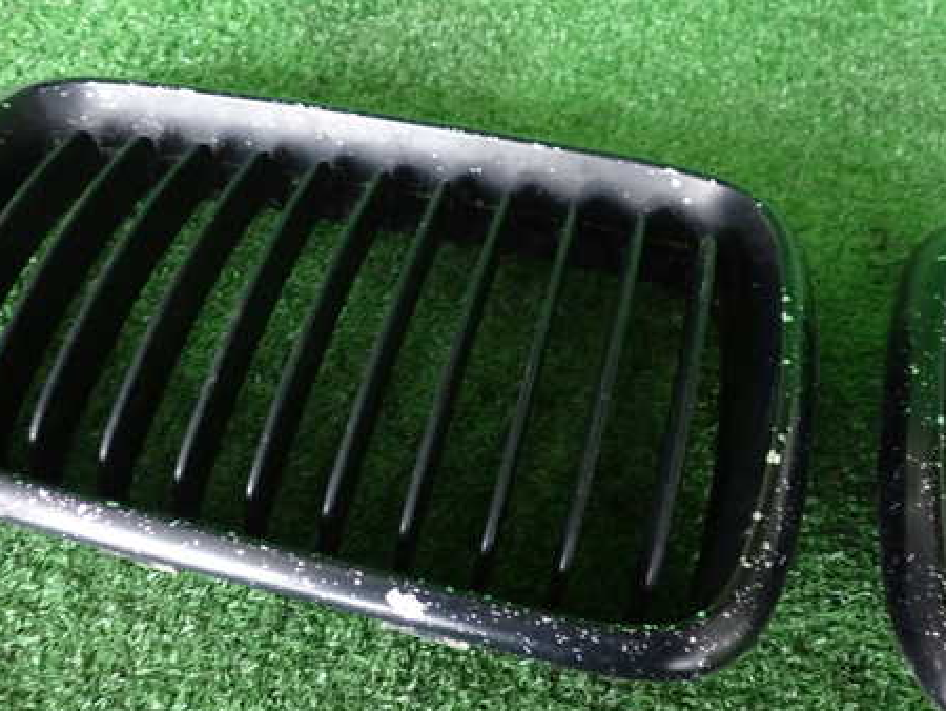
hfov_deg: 46.6
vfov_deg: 36.0
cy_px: 385
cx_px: 408
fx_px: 1094
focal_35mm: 40
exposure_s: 1/30
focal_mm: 5.4
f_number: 2.3
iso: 800
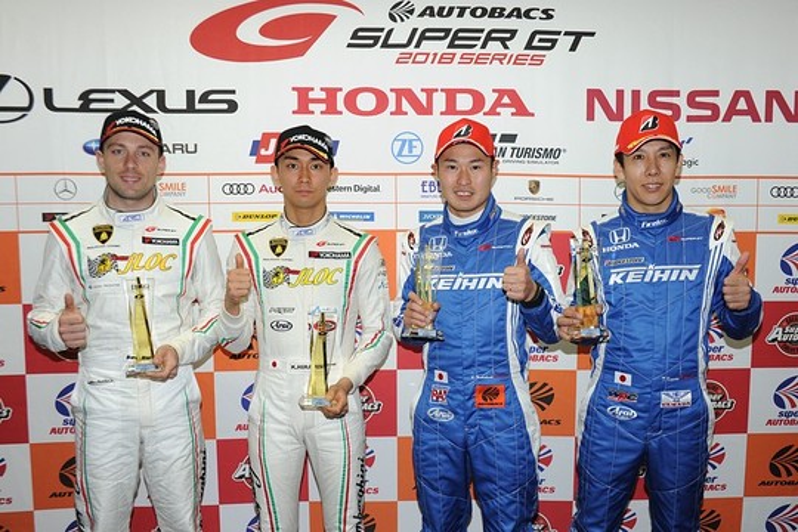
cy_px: 266
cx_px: 399
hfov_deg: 55.8
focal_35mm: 34
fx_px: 754
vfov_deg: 38.9
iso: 800
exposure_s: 1/60
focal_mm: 34
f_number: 6.7
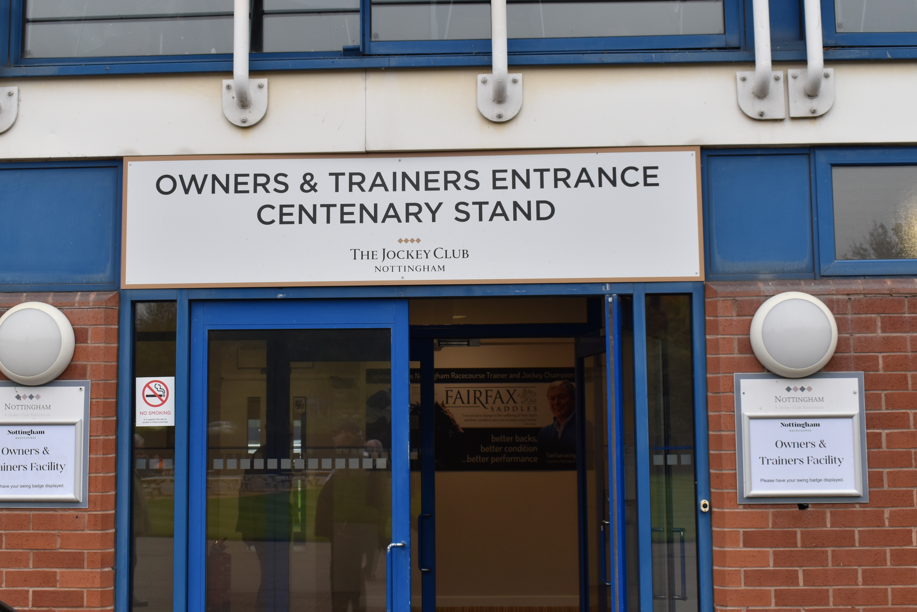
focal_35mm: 51
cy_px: 283
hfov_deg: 39.2
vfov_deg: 26.7
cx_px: 422
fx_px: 1288
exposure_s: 1/200
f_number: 7.1
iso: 400
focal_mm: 29
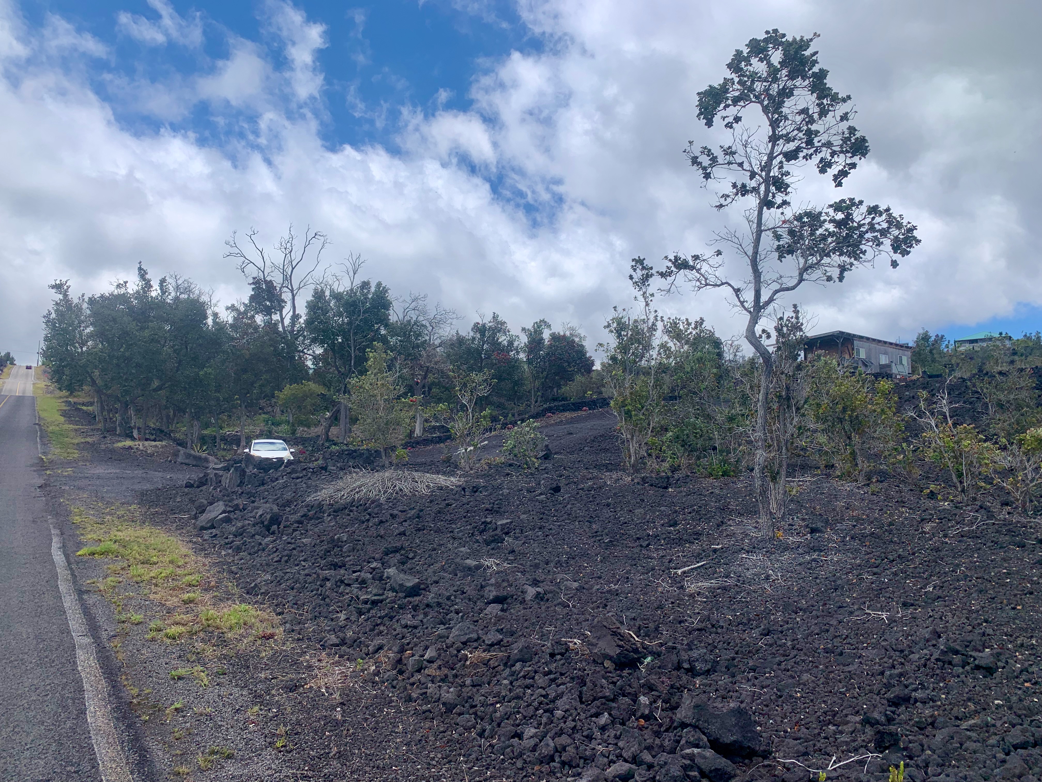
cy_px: 391
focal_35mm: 26
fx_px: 783
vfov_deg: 53.1
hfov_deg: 67.3
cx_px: 521
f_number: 1.8
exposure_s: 1/3289
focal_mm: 4.25
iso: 25
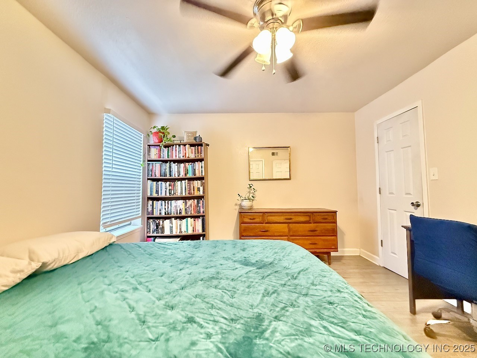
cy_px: 179
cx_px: 238
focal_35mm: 14
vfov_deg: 85.7
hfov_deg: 102.1
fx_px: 193
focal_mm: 2.22
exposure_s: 1/60
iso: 1250
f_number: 2.2
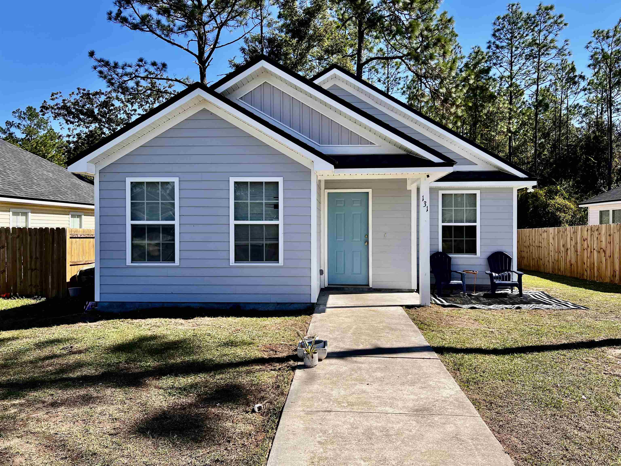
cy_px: 233
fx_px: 466
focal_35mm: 26
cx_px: 310
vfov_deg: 53.1
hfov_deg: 67.3
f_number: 1.5
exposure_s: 1/2841
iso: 50
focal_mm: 5.7
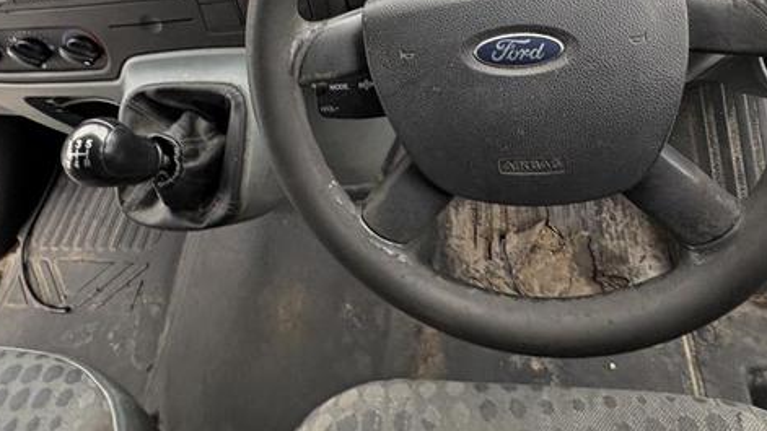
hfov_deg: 66.1
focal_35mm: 29
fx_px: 590
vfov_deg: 34.0
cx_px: 394
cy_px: -60
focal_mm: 2.22
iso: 200
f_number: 2.2
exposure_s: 1/99
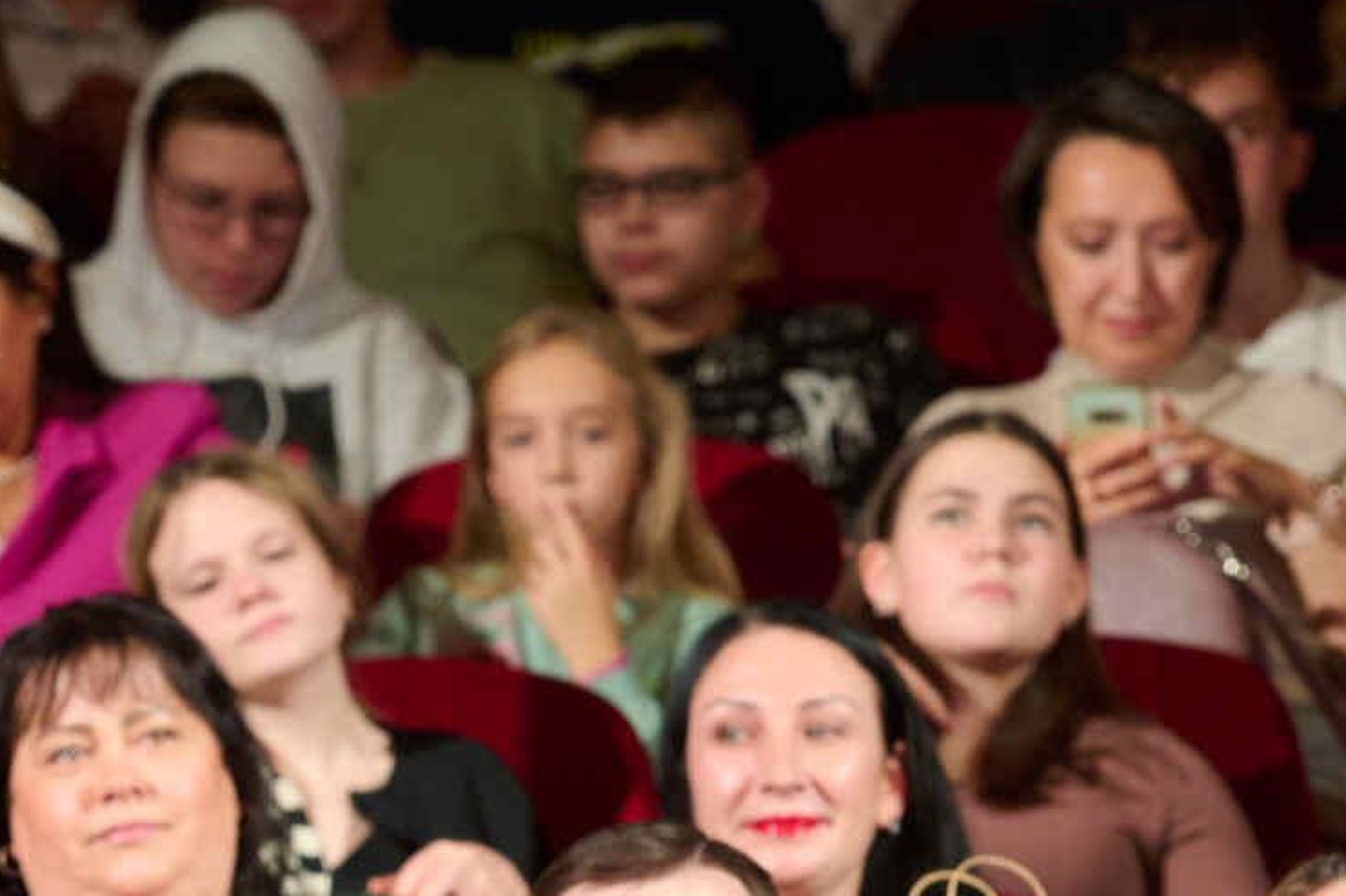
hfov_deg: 6.6
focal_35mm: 311
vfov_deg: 4.4
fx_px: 11620
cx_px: 292
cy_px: 762
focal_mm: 120
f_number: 4
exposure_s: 1/30
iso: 640
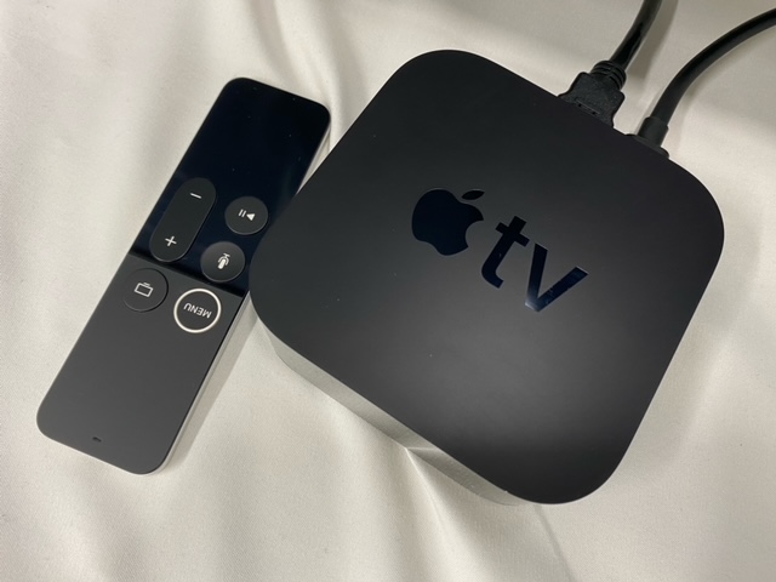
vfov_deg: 53.1
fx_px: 583
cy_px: 291
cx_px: 388
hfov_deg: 67.3
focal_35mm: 26
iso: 80
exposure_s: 1/50
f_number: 1.8
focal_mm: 4.25
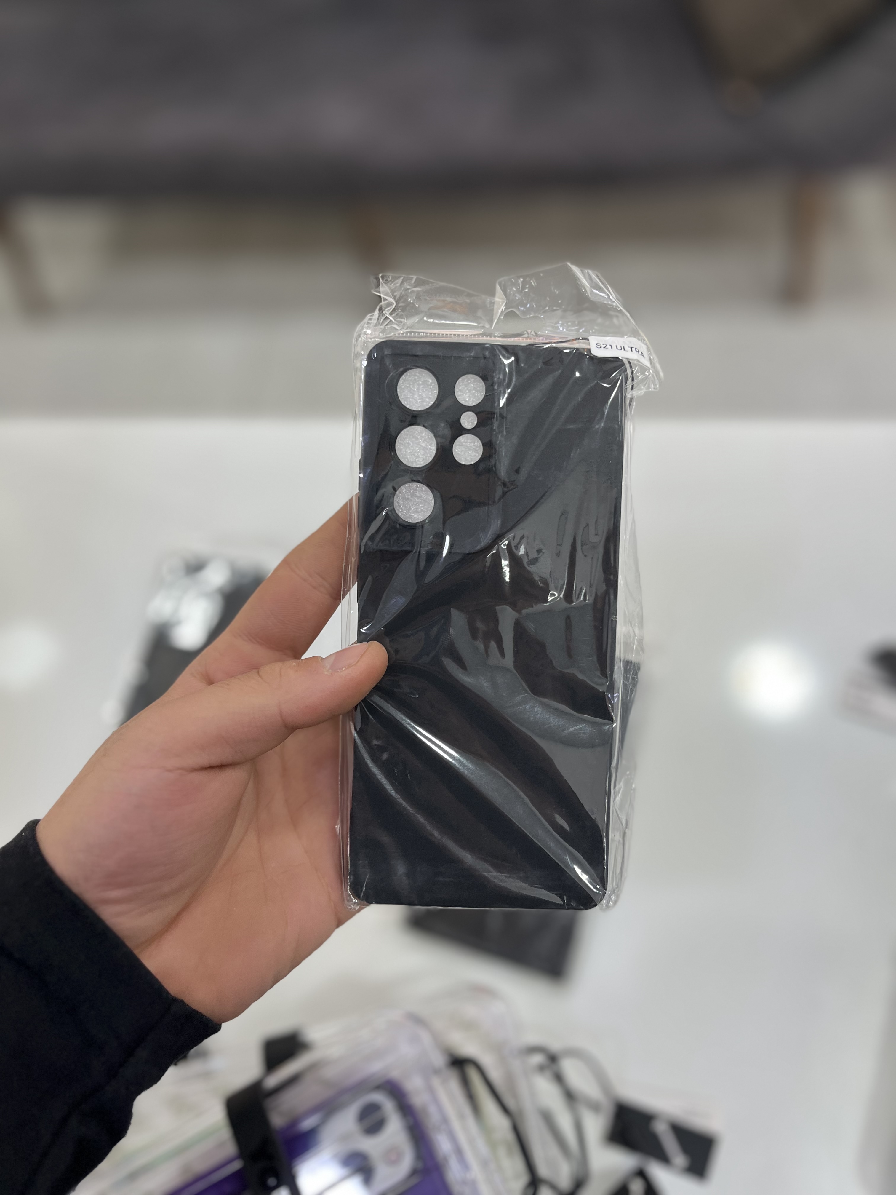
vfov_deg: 67.3
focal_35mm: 26
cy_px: 598
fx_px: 897
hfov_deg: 53.1
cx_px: 448
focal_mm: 5.1
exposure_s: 1/100
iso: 64
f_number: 1.6
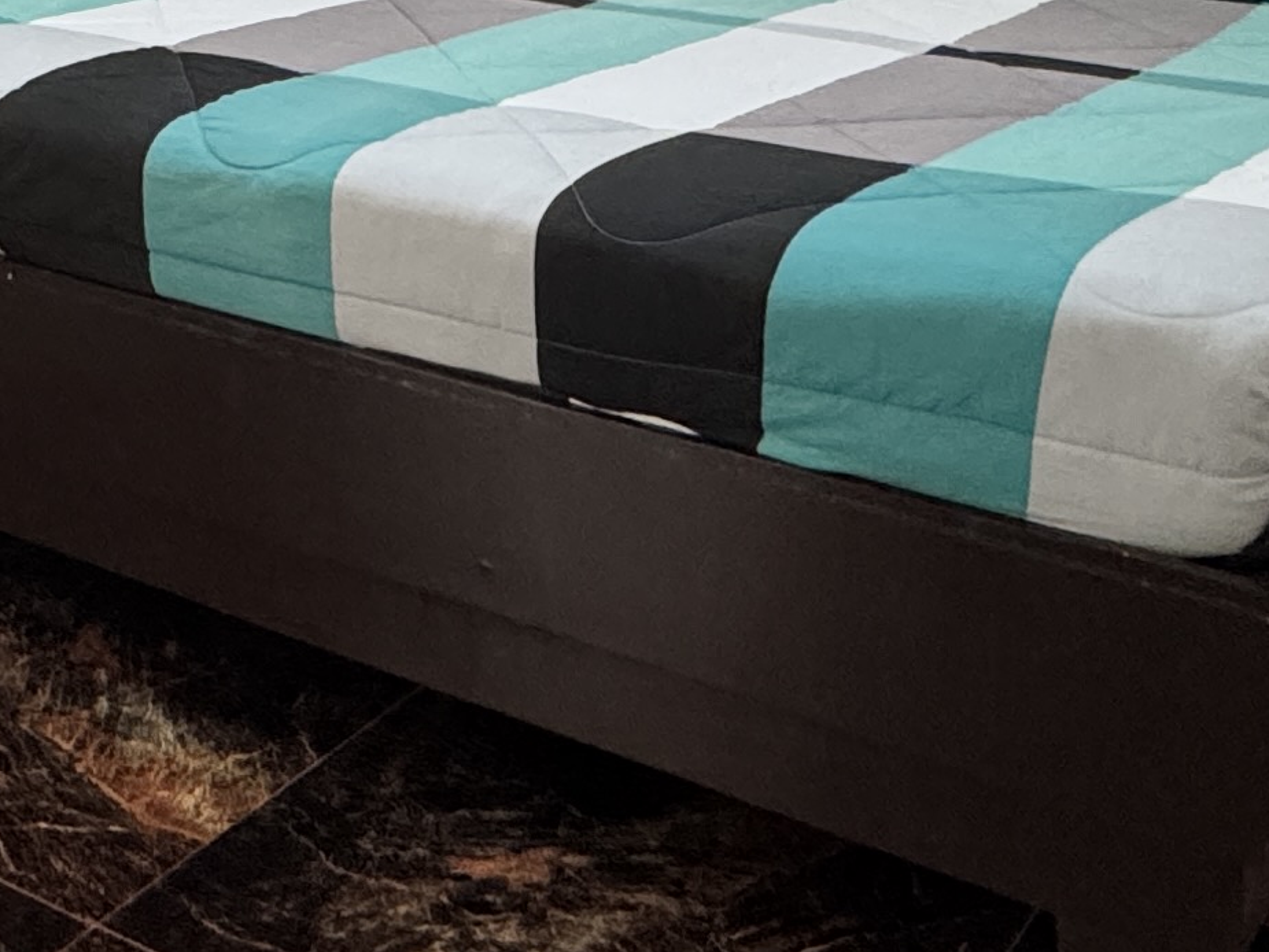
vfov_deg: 22.3
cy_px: -166
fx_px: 2237
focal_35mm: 61
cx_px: 132
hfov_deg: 30.3
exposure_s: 1/60
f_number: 2.2
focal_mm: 2.22
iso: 400
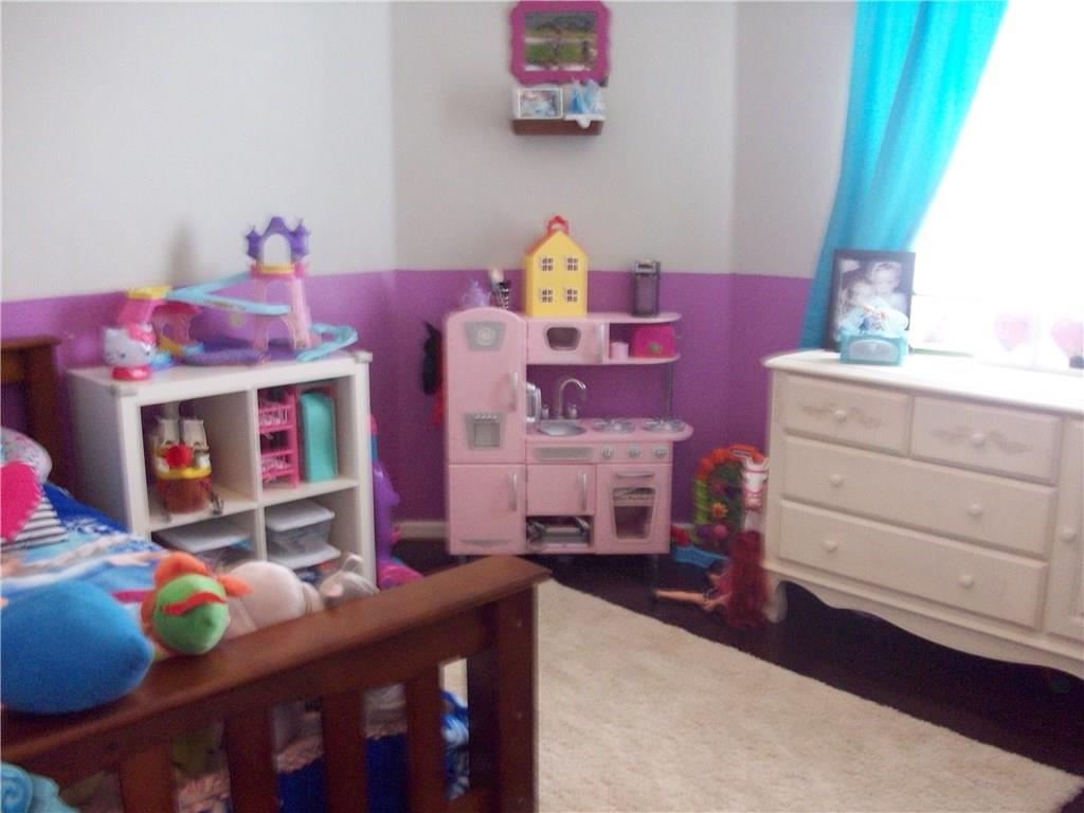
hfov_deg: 54.0
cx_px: 542
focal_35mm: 34
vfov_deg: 41.8
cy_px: 406
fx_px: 1065
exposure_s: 1/8
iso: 229
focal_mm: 5.7
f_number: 2.8
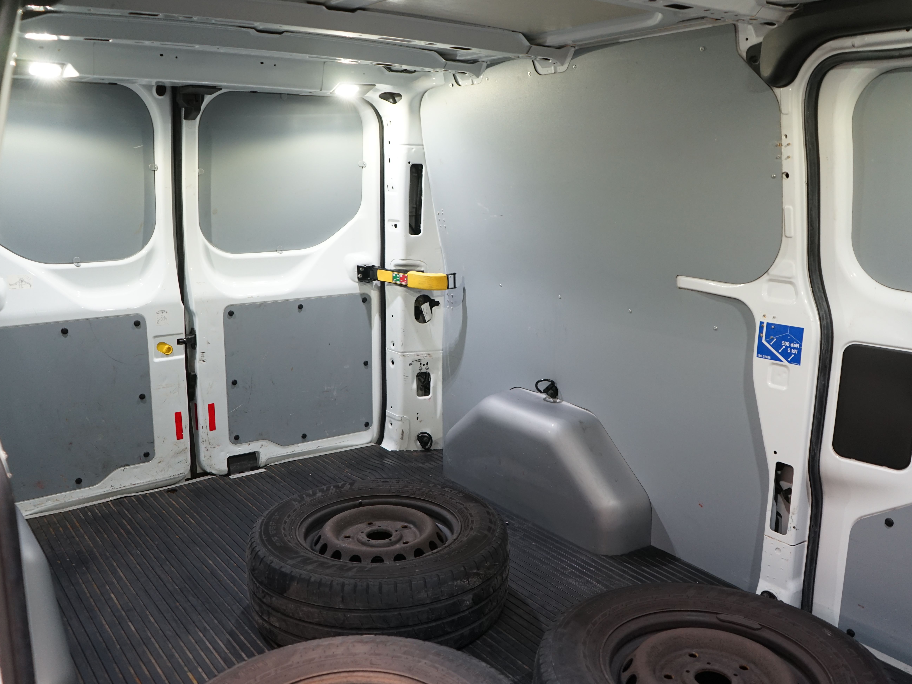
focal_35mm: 31
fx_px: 817
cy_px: 341
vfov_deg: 45.4
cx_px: 467
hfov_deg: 58.3
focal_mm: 28
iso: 800
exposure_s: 1/30
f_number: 3.5
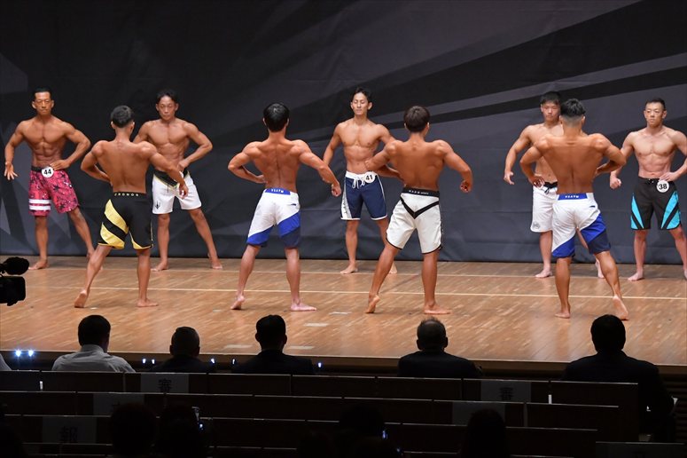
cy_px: 229
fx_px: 2861
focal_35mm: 150
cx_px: 344
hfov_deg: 13.7
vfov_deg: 9.1
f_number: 5.6
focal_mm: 100
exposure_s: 1/400
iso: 6400
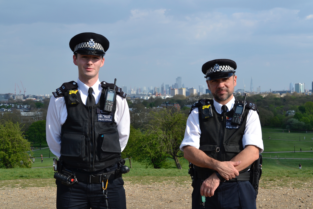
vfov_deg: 28.1
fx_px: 417
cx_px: 156
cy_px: 104
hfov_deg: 41.1
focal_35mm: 48
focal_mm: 32
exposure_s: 1/200
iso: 100
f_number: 7.1
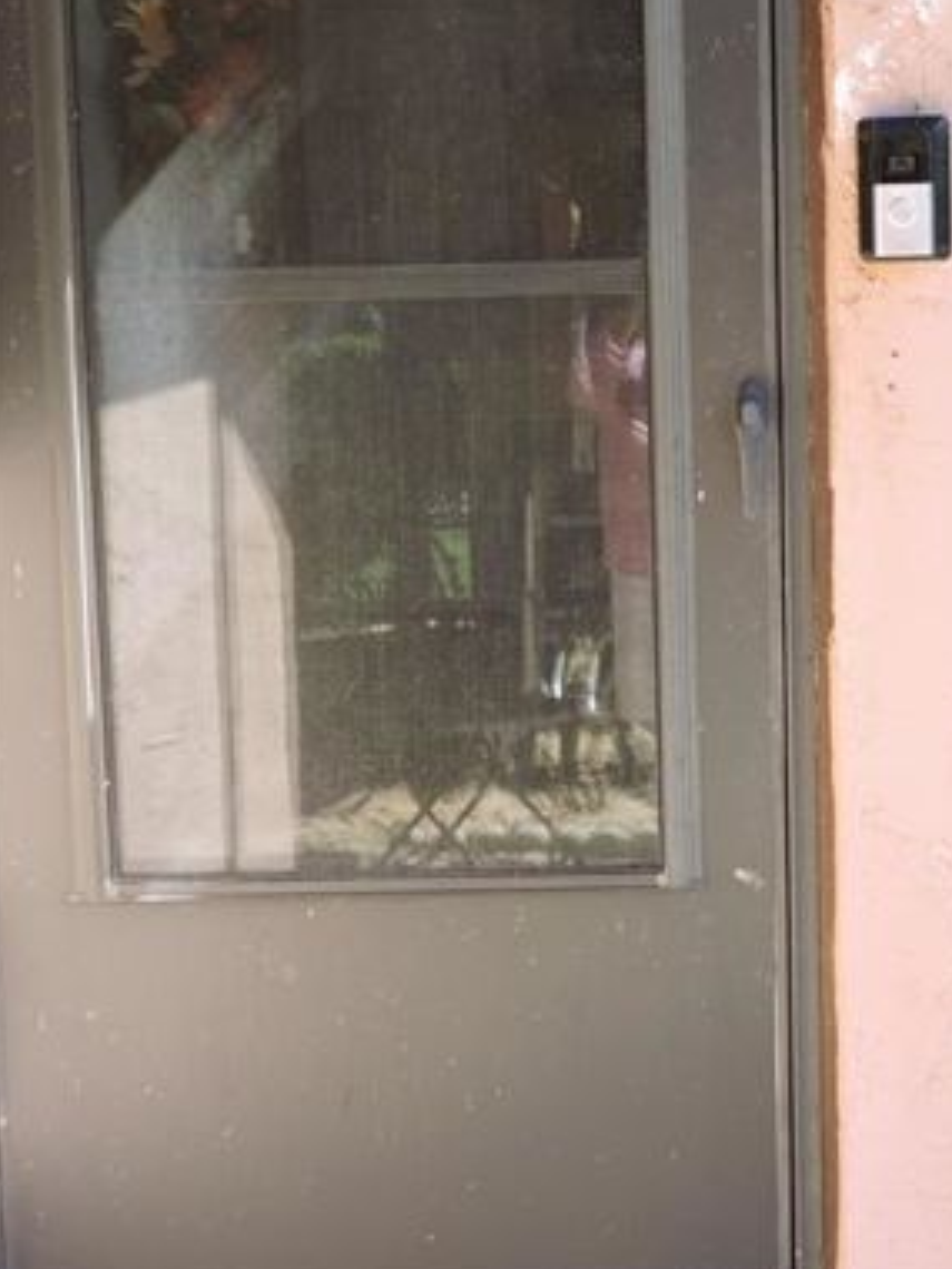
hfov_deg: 29.4
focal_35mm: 49
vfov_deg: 38.3
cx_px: 646
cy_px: 391
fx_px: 1797
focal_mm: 6.2
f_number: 3.3
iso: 100
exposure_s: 1/125
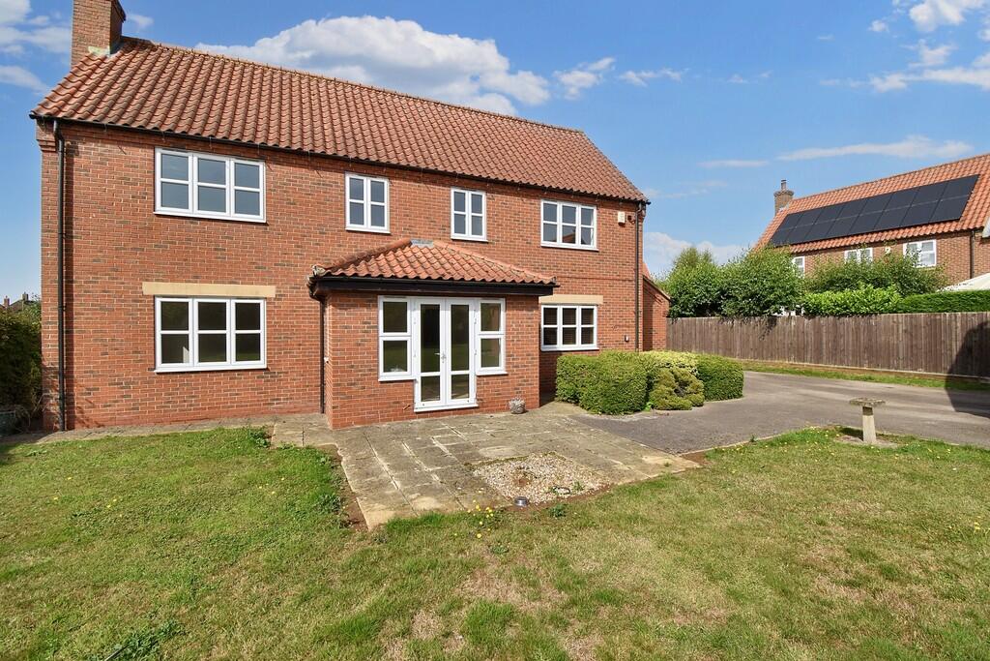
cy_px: 330
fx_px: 413
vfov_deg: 77.3
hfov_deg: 100.4
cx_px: 495
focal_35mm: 15
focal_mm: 10
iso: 100
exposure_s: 1/250
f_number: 8
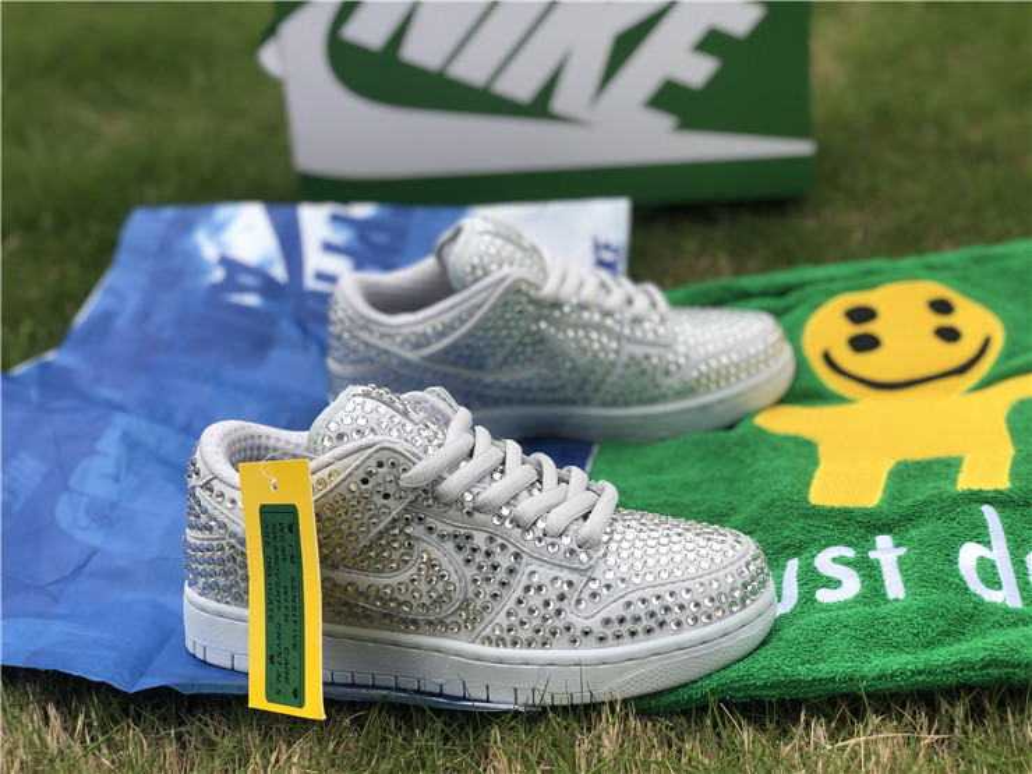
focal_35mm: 52
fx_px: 1550
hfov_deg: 36.8
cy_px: 387
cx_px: 516
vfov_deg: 28.0
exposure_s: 1/366
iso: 16
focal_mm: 6
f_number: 2.4
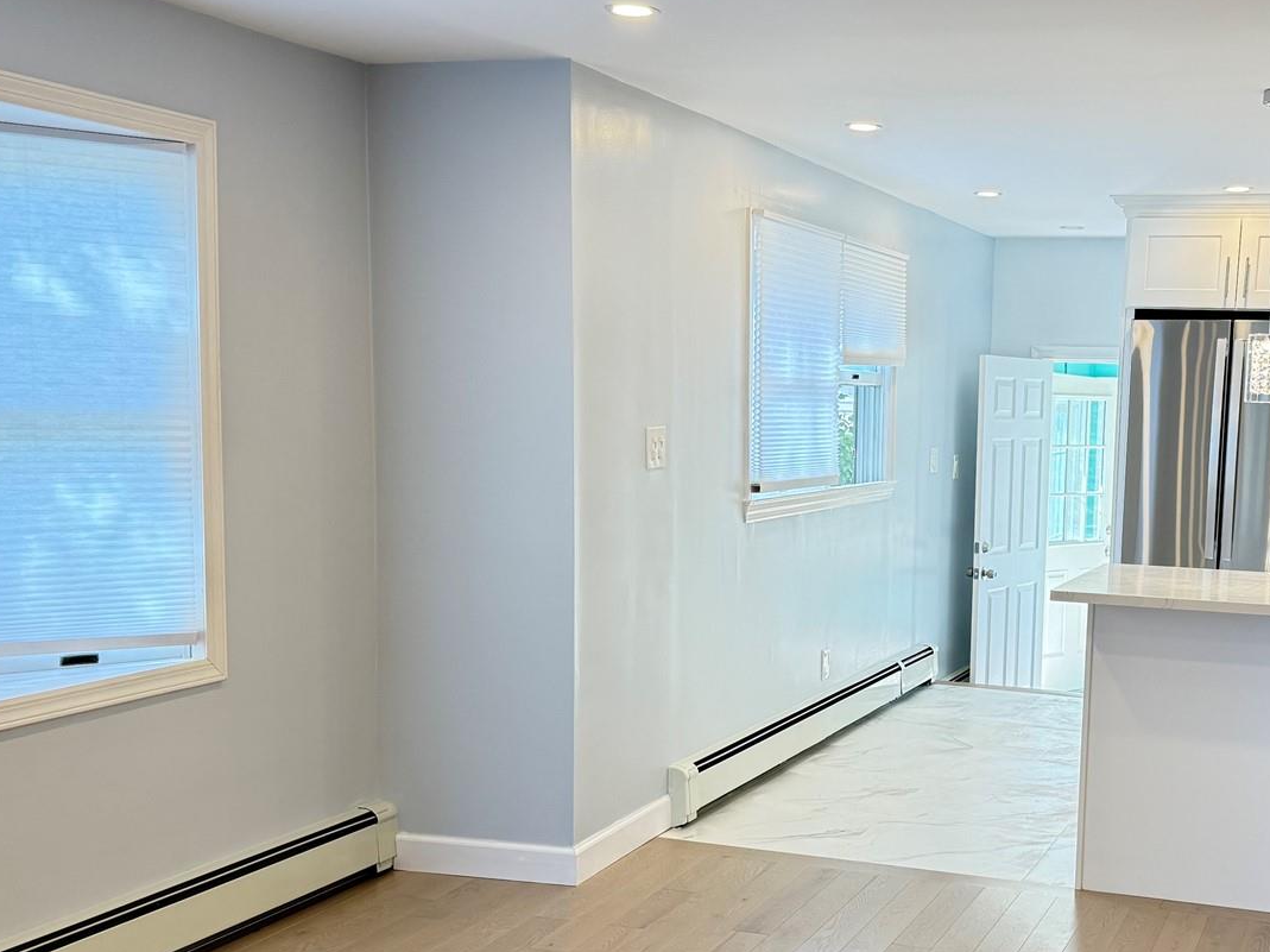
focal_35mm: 46
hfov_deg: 40.5
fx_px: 1687
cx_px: 897
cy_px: 613
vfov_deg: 31.3
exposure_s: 1/141
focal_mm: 6.76
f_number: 1.78
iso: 200
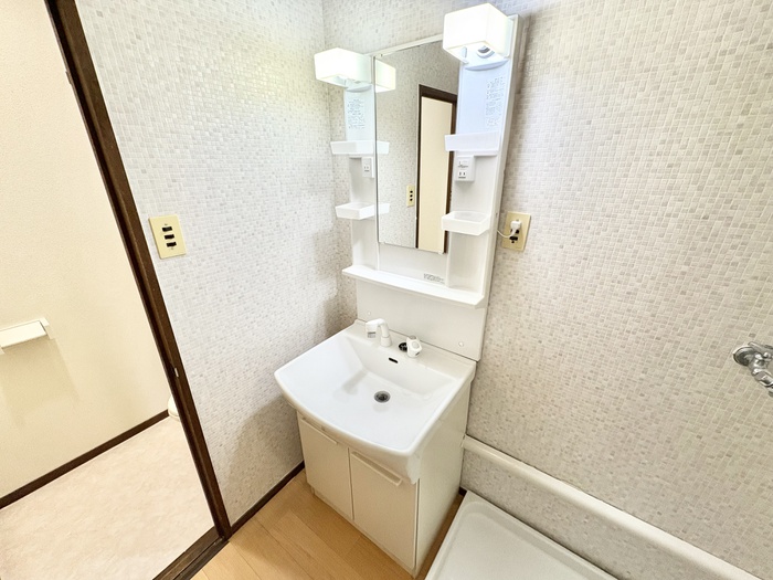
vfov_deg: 85.7
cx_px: 386
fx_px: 313
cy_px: 290
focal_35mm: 14
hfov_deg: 102.1
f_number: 2.2
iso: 200
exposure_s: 1/120
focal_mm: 2.22
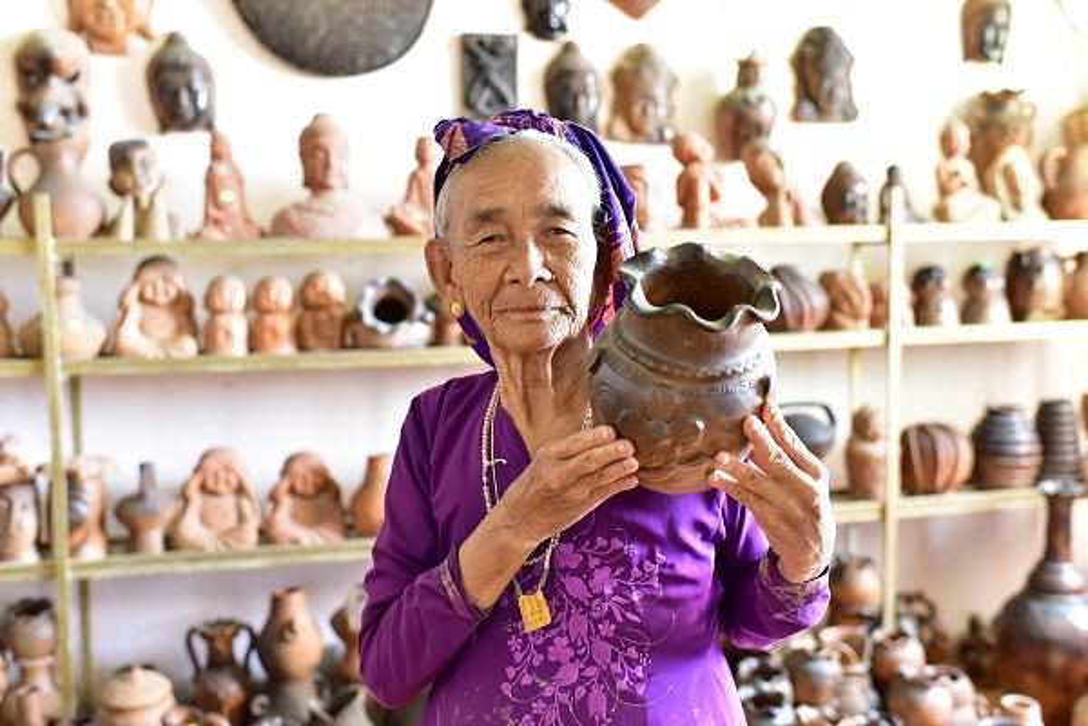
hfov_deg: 54.4
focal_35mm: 35
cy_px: 363
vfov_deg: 37.9
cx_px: 544
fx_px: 1058
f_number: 3.2
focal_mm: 35
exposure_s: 1/40
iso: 1250
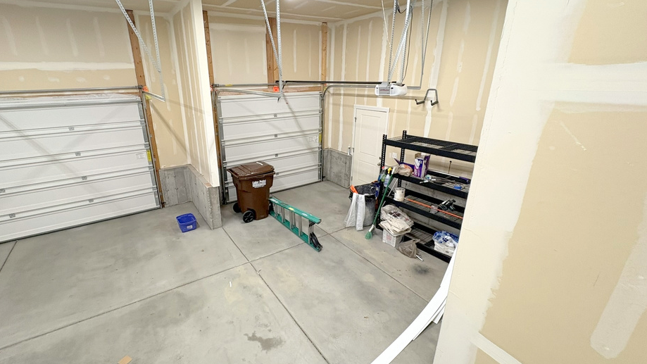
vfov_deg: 63.9
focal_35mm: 17
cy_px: 175
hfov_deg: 95.6
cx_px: 290
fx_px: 292
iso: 200
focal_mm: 2.22
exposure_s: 1/60
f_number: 2.2
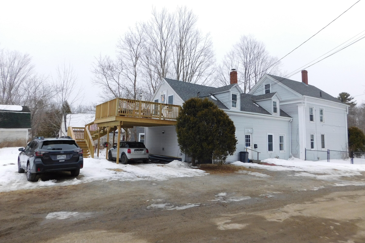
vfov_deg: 53.0
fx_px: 243
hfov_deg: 73.7
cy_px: 109
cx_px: 182
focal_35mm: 24
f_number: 3
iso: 125
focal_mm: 4
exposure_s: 1/500
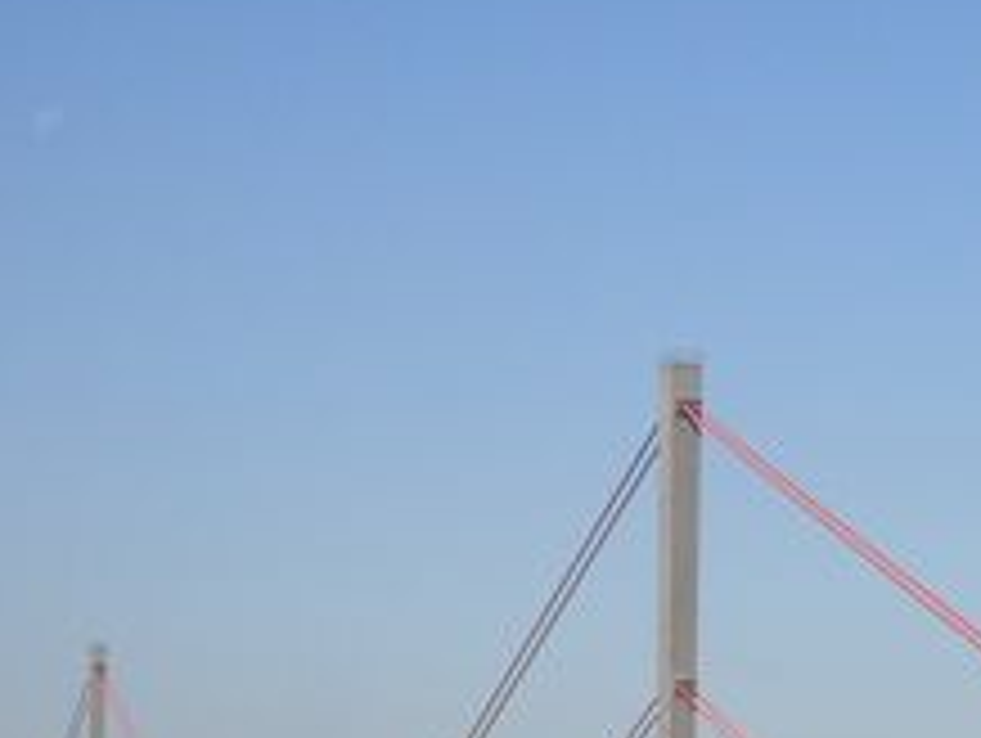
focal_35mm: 107
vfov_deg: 13.6
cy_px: 826
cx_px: 907
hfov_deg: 18.0
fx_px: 3036
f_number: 8.4
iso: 80
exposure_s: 1/250
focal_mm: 6.3
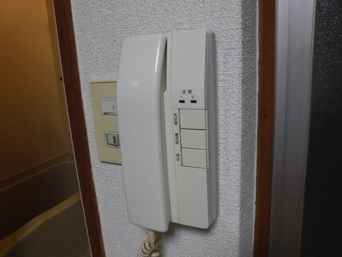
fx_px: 257
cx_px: 171
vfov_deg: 53.1
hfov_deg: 67.3
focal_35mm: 26
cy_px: 128
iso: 400
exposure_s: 1/60
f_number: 3.5
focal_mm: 4.6
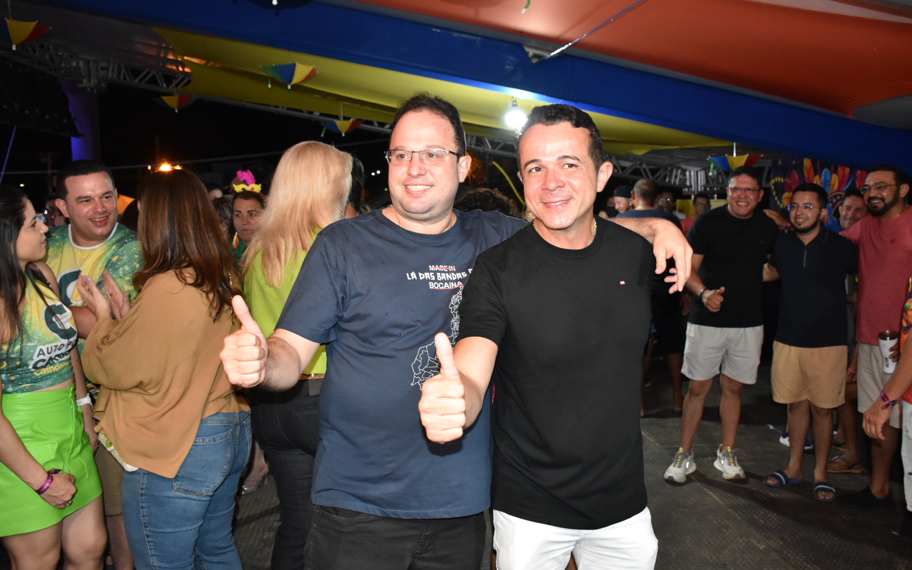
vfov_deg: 43.2
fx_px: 721
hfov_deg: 64.6
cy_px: 285
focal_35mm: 29
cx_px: 467
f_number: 4
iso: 1600
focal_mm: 18
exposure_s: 1/100
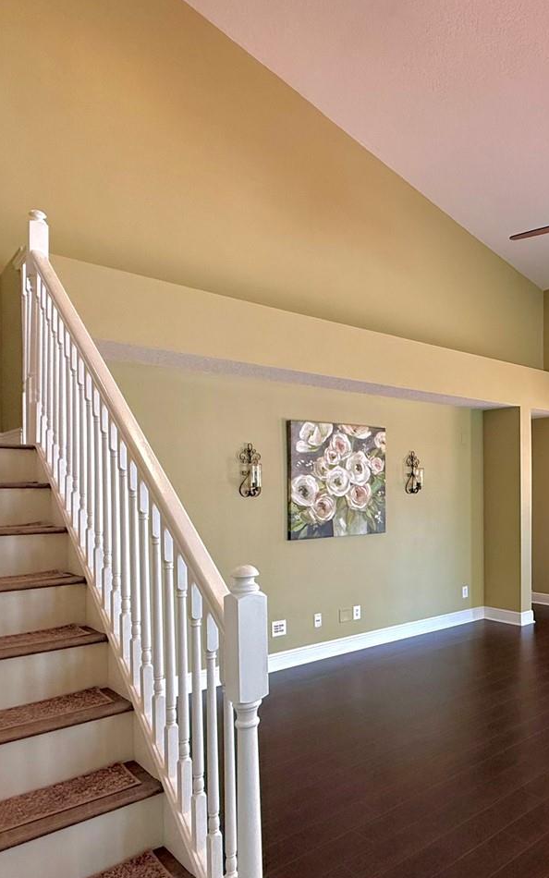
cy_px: 494
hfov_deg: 45.2
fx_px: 598
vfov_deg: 72.2
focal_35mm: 25
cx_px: 484
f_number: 2.2
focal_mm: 2.22
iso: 250
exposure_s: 1/120
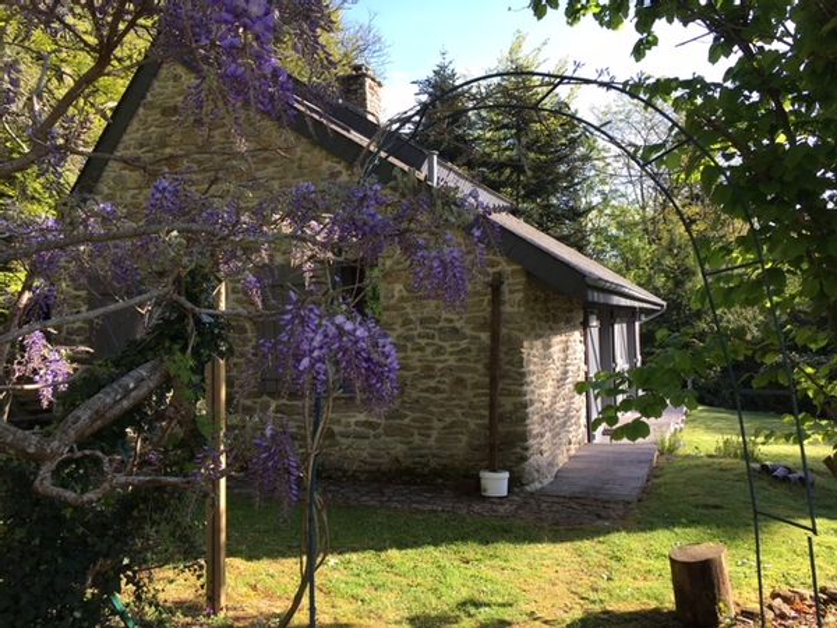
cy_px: 314
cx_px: 418
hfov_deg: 61.7
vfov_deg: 48.2
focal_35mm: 29
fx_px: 701
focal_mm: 4.15
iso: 25
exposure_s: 1/300
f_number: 2.2
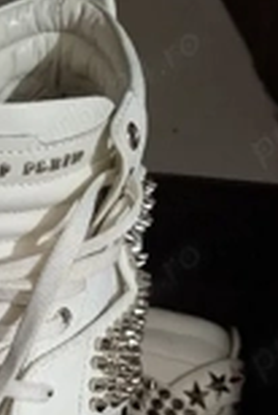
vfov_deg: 31.5
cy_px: 334
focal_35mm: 62
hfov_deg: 20.2
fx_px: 717
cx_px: -81
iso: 400
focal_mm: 5.54
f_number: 1.8
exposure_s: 1/33
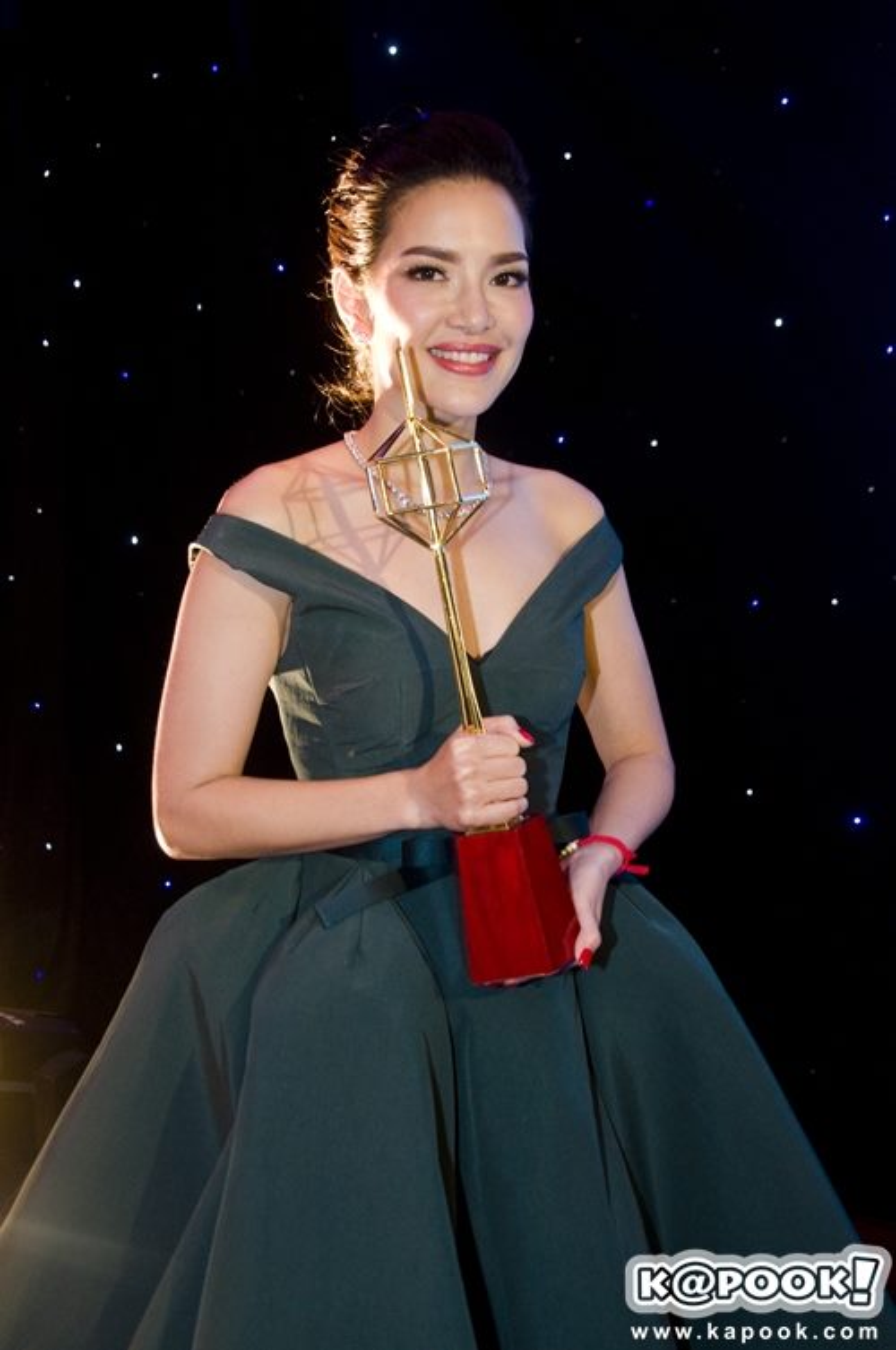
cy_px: 675
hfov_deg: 30.8
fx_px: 1628
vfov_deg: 45.0
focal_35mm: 44
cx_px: 448
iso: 1000
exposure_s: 1/80
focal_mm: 29
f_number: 5.6
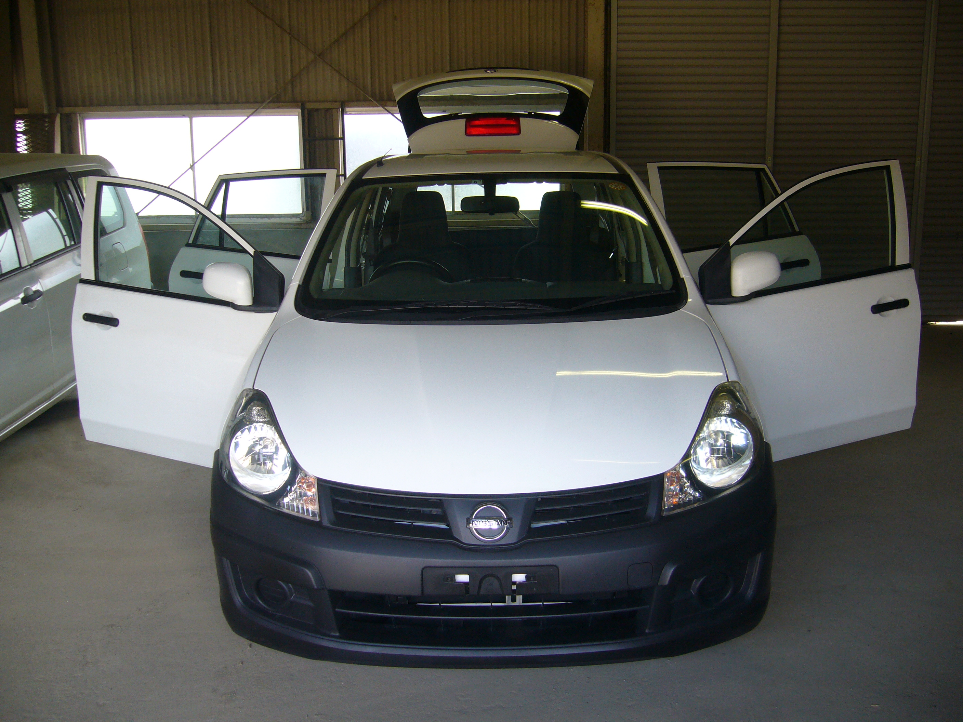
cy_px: 361
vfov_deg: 40.7
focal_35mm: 35
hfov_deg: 52.6
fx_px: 974
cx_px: 482
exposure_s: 1/40
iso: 100
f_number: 2.8
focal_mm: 5.8
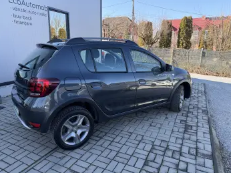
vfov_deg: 54.8
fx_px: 167
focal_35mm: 25
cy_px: 83
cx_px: 113
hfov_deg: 69.4
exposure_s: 1/722
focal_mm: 6.76
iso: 100
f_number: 1.78
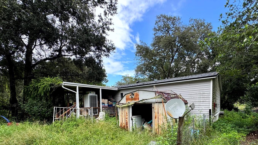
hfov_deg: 92.1
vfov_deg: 57.6
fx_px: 123
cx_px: 146
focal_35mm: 18
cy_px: 110
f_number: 2.2
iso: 40
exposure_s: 1/321
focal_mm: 2.22
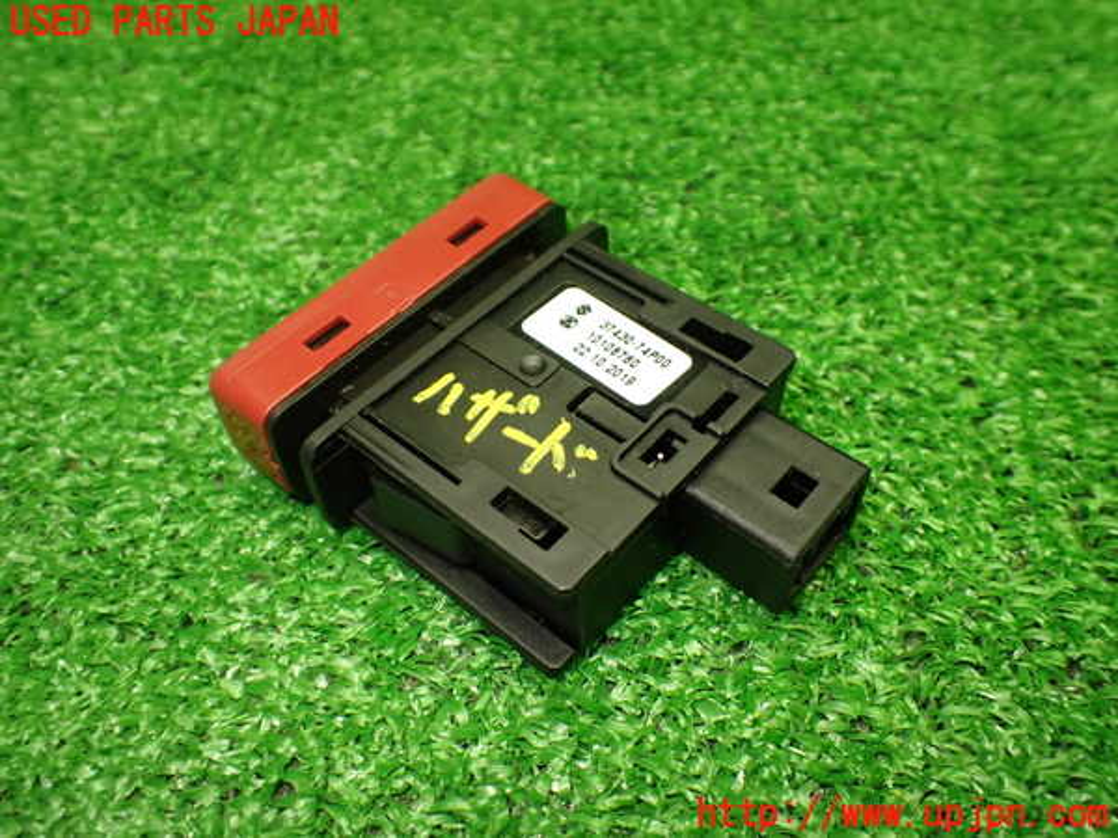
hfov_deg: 60.0
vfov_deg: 46.8
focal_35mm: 30
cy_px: 419
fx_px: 969
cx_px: 559
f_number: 2.3
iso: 500
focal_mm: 5.4
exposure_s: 1/125
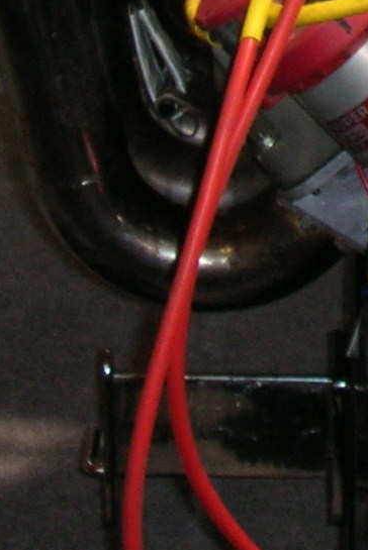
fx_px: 2649
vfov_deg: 11.6
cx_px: 660
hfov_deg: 7.7
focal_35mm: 173
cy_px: -166
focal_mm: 5.8
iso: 84
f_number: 3
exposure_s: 1/60.1
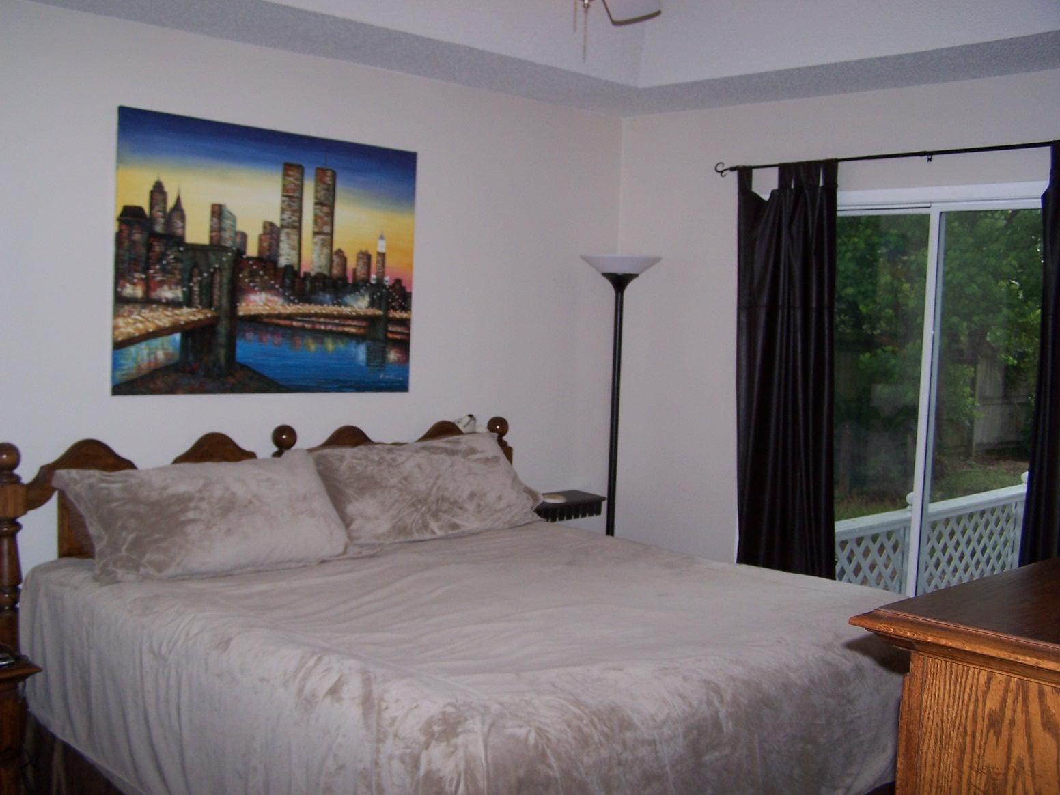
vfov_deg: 37.7
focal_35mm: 38
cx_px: 530
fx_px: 1164
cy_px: 398
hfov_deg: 49.0
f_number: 2.8
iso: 80
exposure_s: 1/60
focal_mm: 6.3
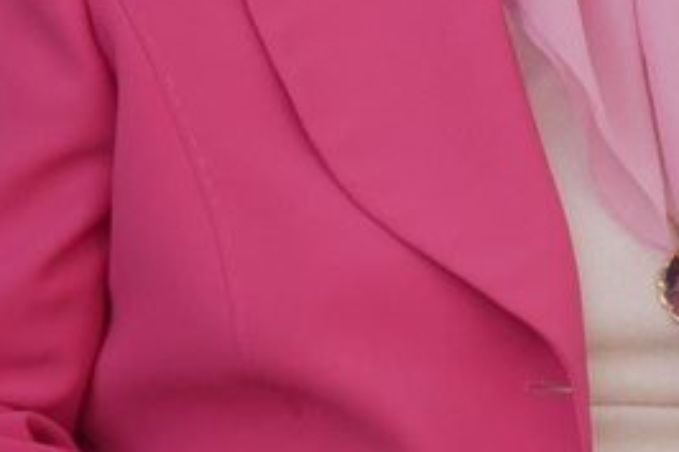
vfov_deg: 5.2
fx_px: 4957
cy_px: -177
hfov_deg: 7.4
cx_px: 1565
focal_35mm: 263
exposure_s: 1/200
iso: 200
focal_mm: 21
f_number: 6.3
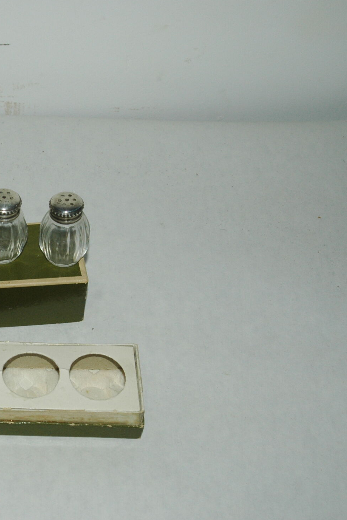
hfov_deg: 18.6
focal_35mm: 71
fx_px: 1023
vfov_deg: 28.5
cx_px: -22
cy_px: 261
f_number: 7.1
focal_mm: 31
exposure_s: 1/125
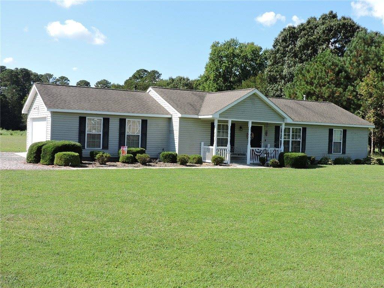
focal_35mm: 43
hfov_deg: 43.9
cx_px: 192
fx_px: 477
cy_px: 144
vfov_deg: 33.6
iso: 100
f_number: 3.4
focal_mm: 7.7
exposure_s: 1/640
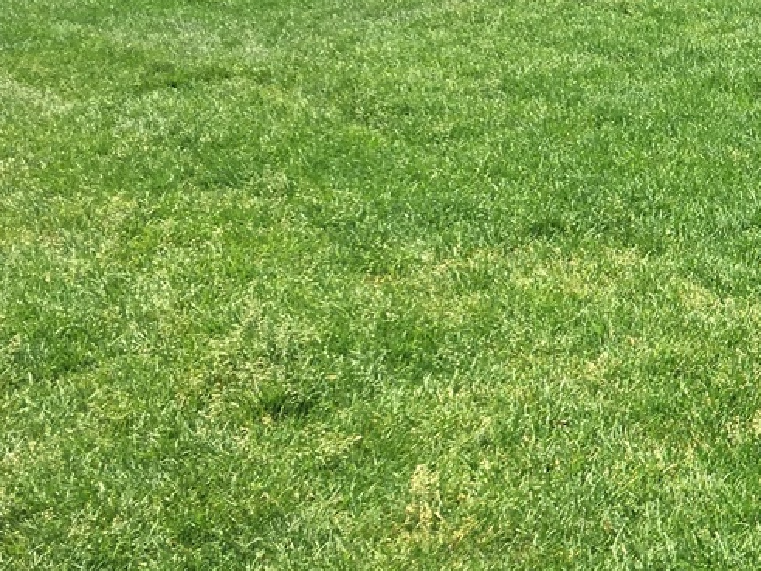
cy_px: 185
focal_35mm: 85
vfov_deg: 17.3
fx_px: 1868
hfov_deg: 20.7
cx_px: 1031
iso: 25
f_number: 2.2
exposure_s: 1/761
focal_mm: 4.15
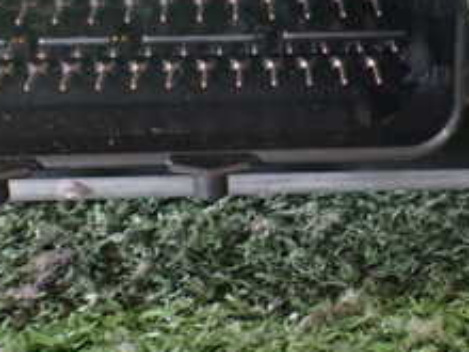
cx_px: 335
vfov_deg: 17.9
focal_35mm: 82
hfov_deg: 23.7
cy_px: 113
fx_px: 1111
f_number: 2.3
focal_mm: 5.4
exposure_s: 1/30
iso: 1000
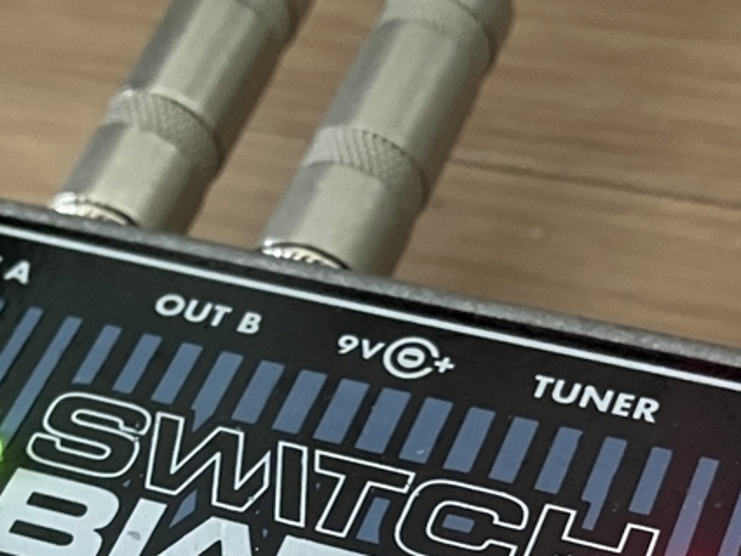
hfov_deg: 24.7
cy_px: 692
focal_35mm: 79
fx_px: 1692
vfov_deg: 17.7
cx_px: 352
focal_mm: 3.99
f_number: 1.8
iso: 400
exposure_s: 1/37
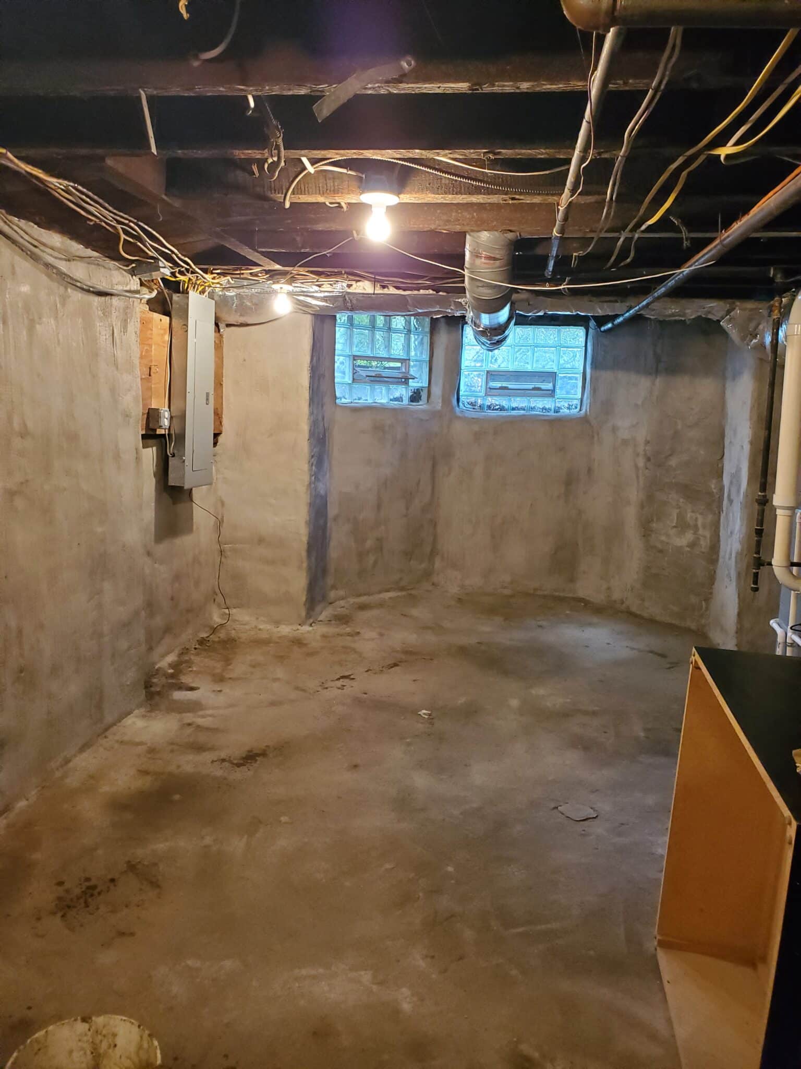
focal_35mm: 26
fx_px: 802
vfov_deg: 67.3
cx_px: 400
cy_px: 534
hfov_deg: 53.1
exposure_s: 1/40
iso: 640
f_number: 2.4
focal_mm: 4.3
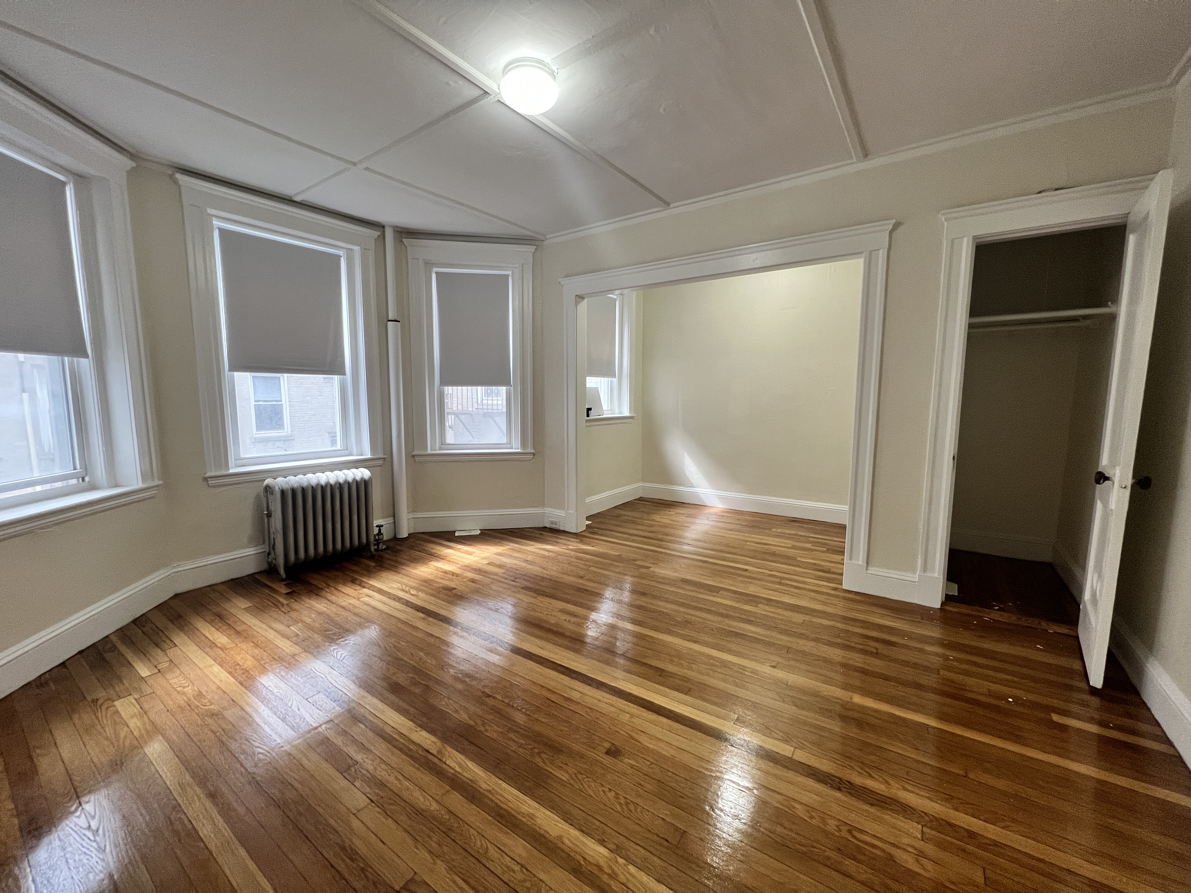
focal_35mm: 13
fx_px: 447
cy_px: 446
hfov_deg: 106.2
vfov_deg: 89.9
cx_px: 596
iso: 250
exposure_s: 1/120
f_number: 1.8
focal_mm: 1.57
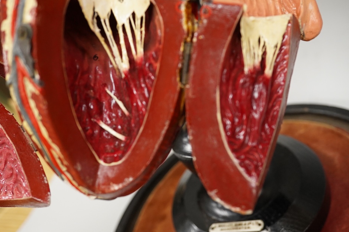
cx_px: 164
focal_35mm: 54
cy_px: 97
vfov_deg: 25.0
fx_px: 523
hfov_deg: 36.9
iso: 2500
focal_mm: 30
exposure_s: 1/200
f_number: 7.1
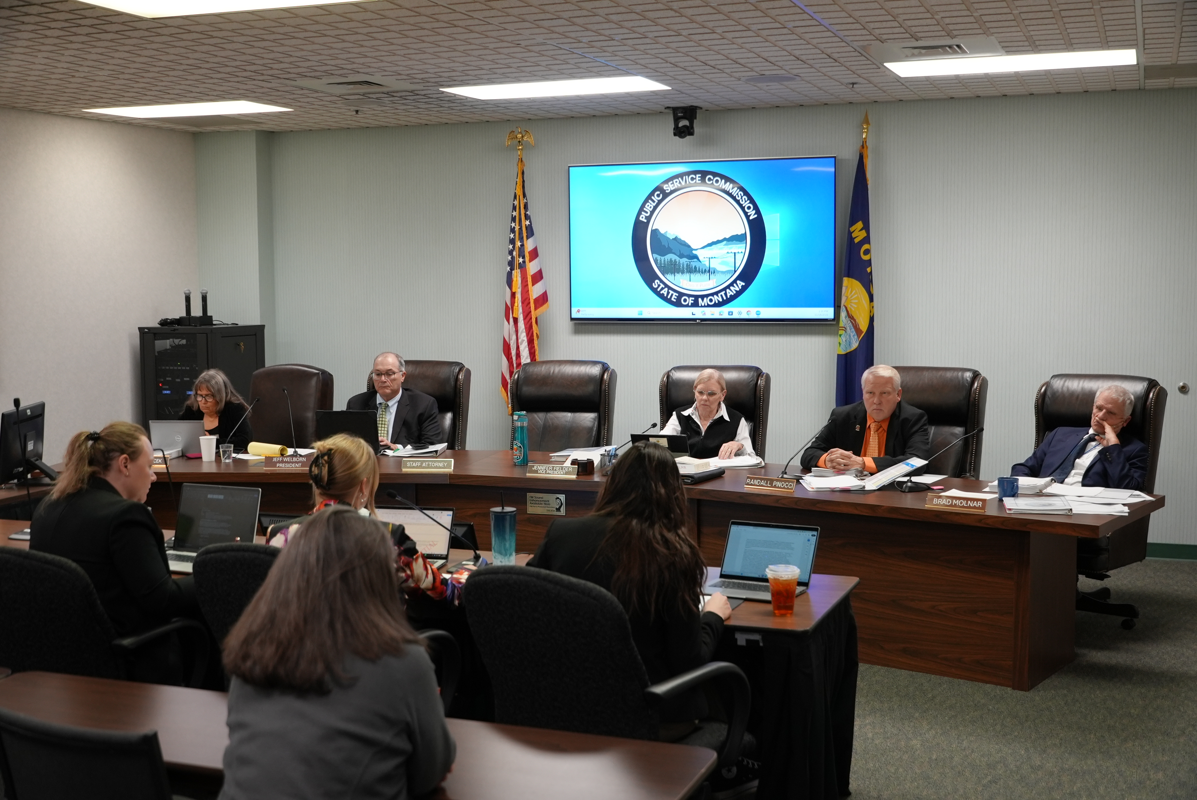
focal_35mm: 42
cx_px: 598
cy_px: 400
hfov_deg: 46.4
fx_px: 1397
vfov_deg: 31.9
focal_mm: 42
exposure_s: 1/160
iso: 1600
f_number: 4
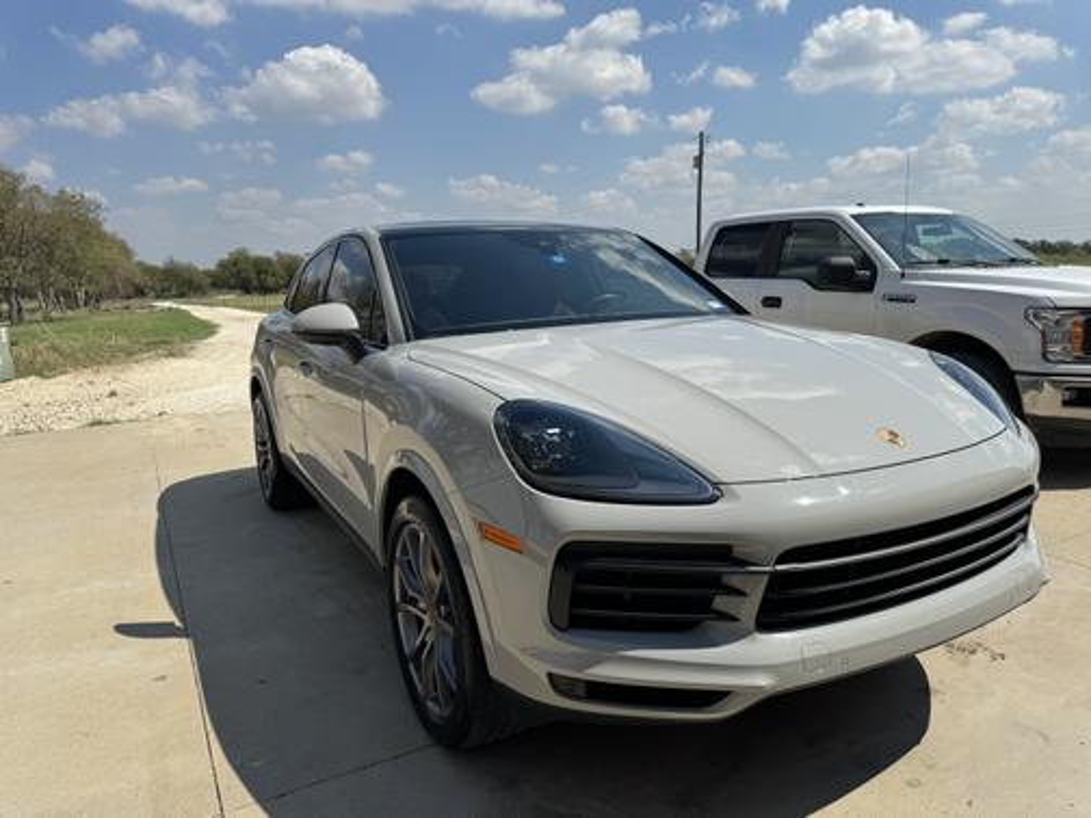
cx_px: 546
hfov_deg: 71.6
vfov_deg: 56.8
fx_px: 756
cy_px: 409
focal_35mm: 24
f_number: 1.78
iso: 80
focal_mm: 6.86
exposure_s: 1/7092
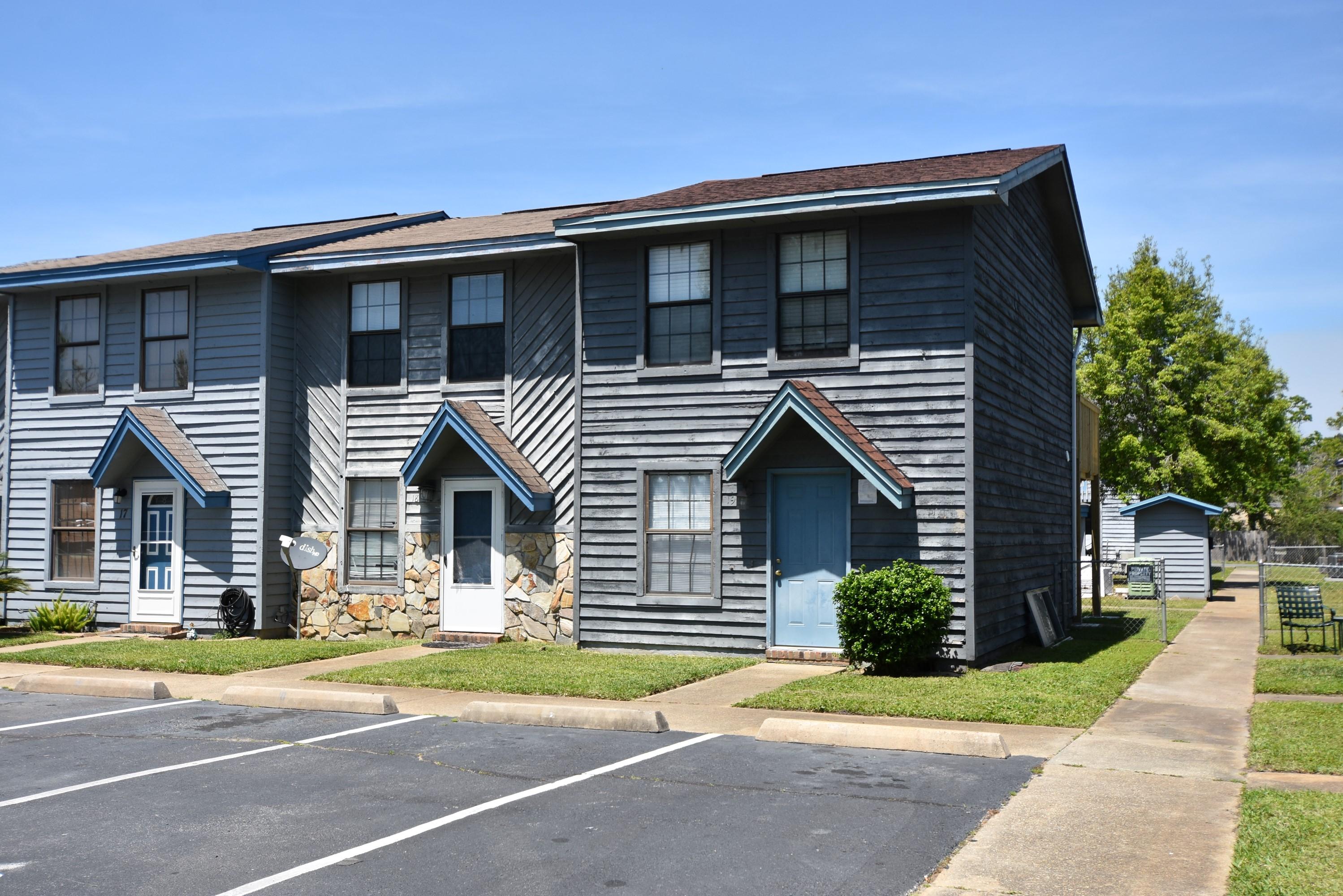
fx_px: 1343
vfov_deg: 36.9
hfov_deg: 53.1
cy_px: 448
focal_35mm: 36
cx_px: 672
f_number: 8
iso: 220
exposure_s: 1/500
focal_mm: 24
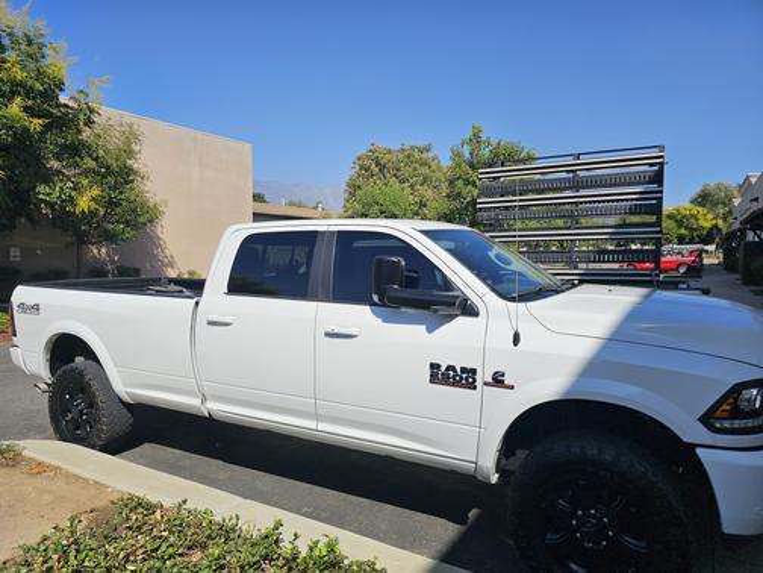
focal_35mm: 23
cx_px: 382
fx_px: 507
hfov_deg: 73.9
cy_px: 286
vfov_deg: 58.9
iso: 10
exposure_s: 1/1461
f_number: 1.7
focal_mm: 6.3
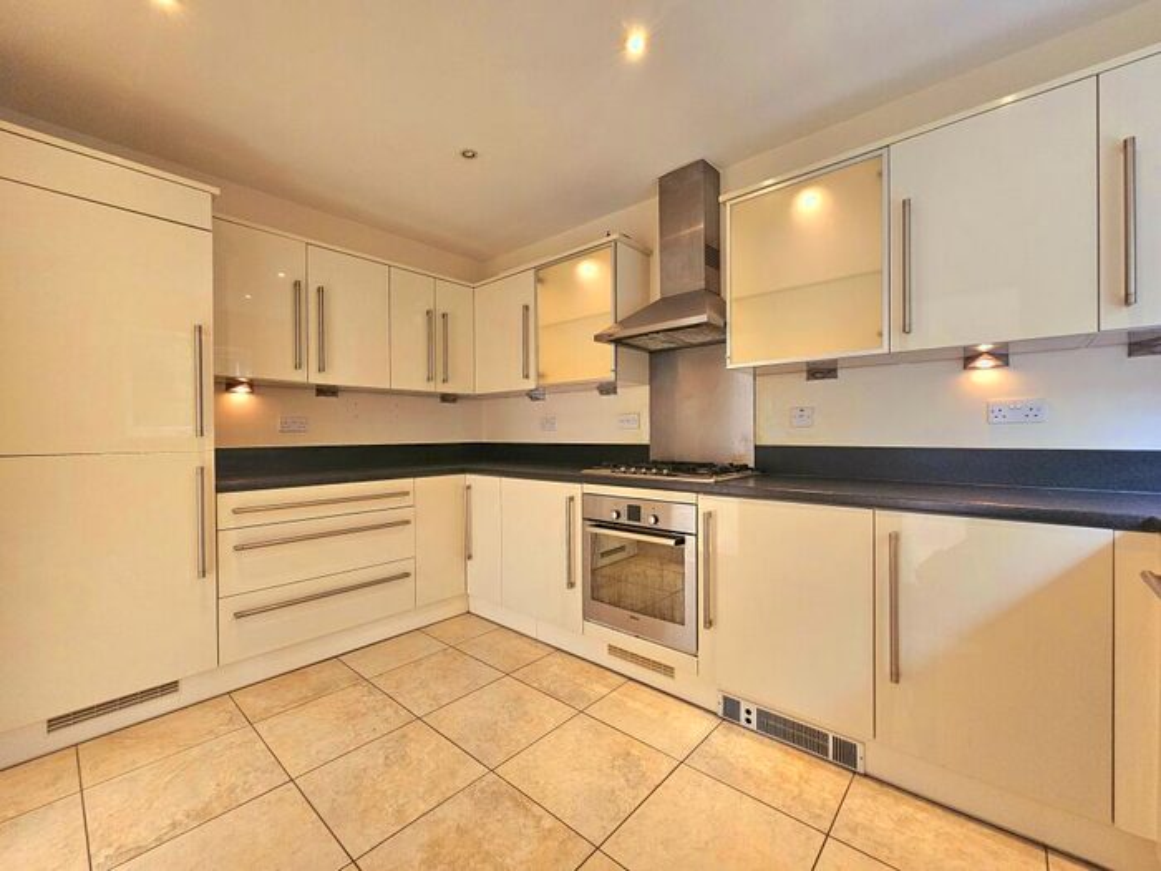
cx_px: 580
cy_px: 436
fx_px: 436
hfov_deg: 106.2
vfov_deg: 89.9
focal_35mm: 13
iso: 200
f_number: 2.2
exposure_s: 1/71.4
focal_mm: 2.2
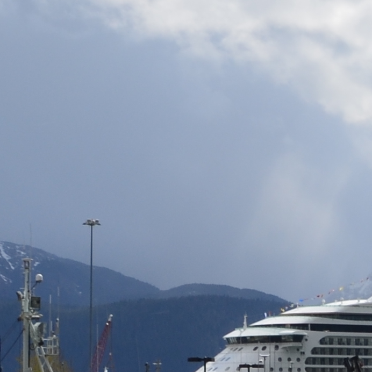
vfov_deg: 10.6
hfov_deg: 10.4
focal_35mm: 163
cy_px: 378
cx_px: 523
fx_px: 1982
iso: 100
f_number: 13
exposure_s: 1/250
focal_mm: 18
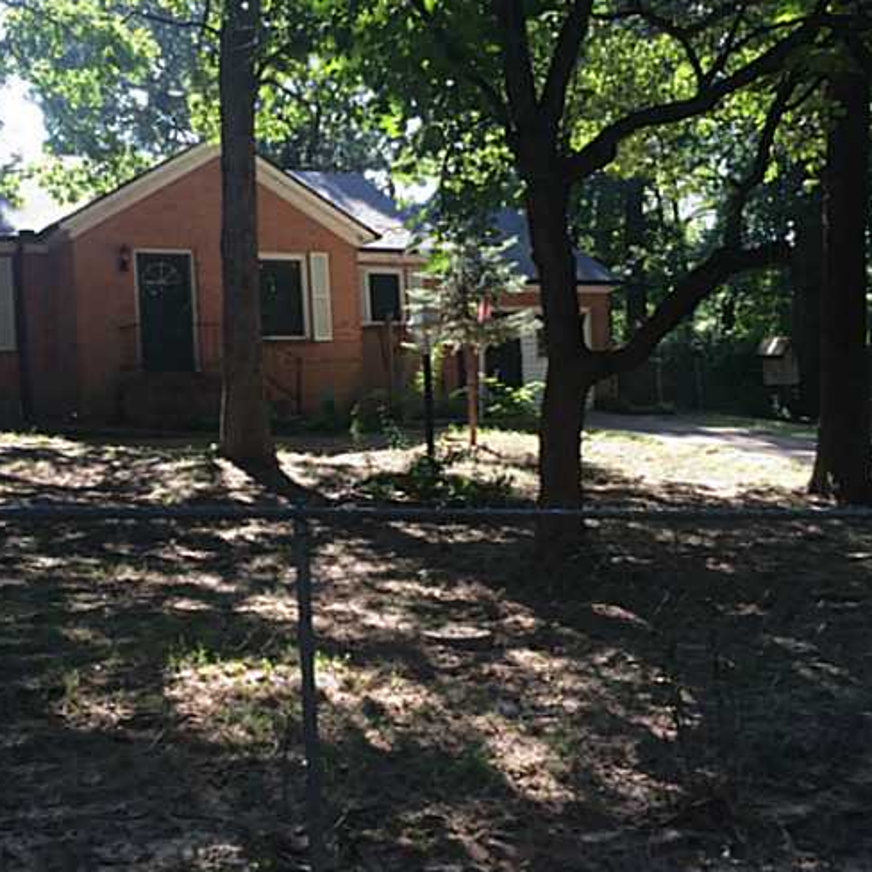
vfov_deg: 40.0
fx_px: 1197
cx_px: 334
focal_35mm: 42
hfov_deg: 39.8
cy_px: 393
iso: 32
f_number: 2.2
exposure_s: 1/126
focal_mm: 4.15
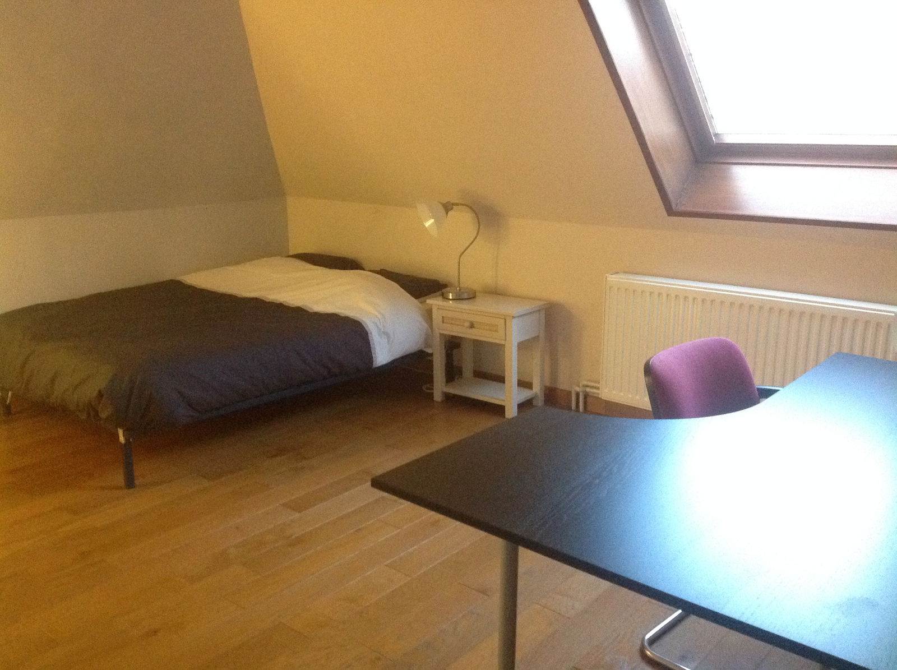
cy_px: 335
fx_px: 906
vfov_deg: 40.6
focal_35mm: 35
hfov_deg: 52.7
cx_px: 448
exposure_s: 1/15
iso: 640
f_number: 2.4
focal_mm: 4.28
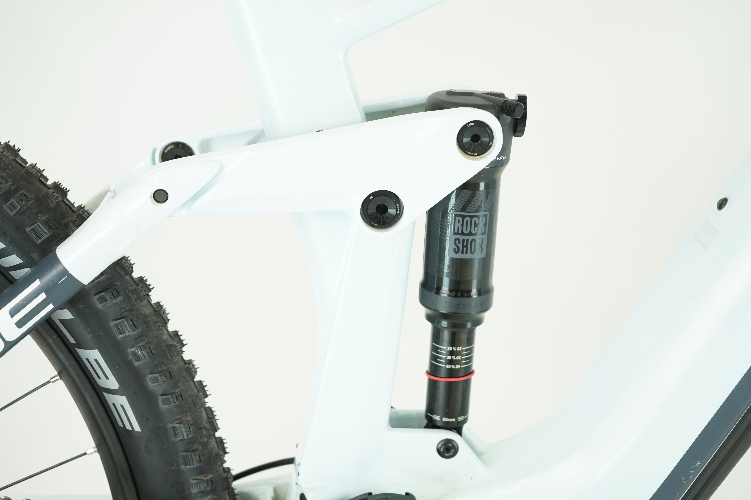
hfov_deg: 33.4
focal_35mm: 60
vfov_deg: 22.6
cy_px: 250
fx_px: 1252
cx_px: 376
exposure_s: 1/200
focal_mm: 60
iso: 1600
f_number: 5
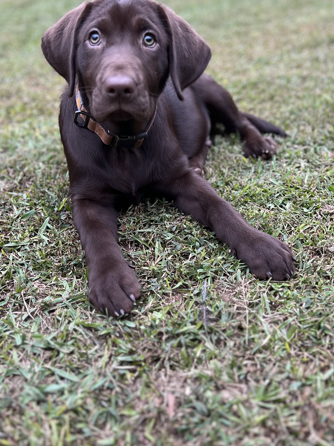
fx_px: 489
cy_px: 199
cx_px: 138
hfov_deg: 37.6
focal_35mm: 38
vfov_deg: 48.9
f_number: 1.5
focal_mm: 5.7
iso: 250
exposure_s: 1/60
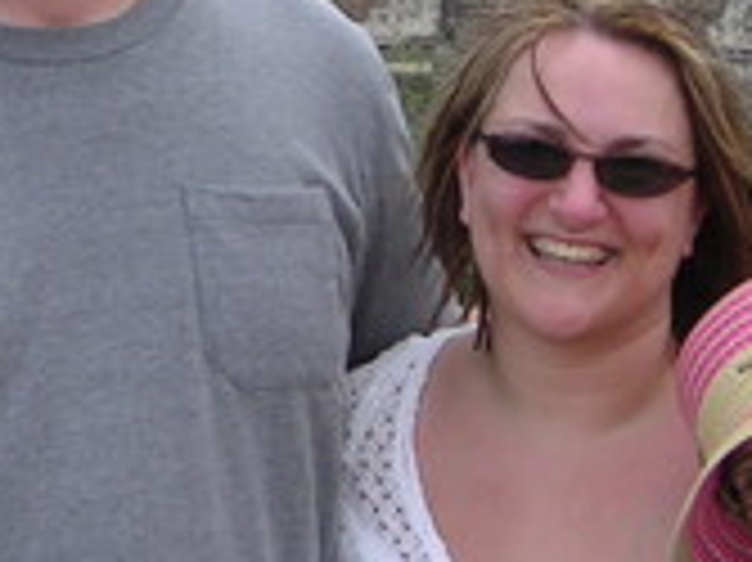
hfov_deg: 9.4
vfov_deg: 7.0
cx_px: 117
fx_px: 4580
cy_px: 243
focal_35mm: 211
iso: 50
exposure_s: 1/427
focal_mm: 8.6
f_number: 3.5
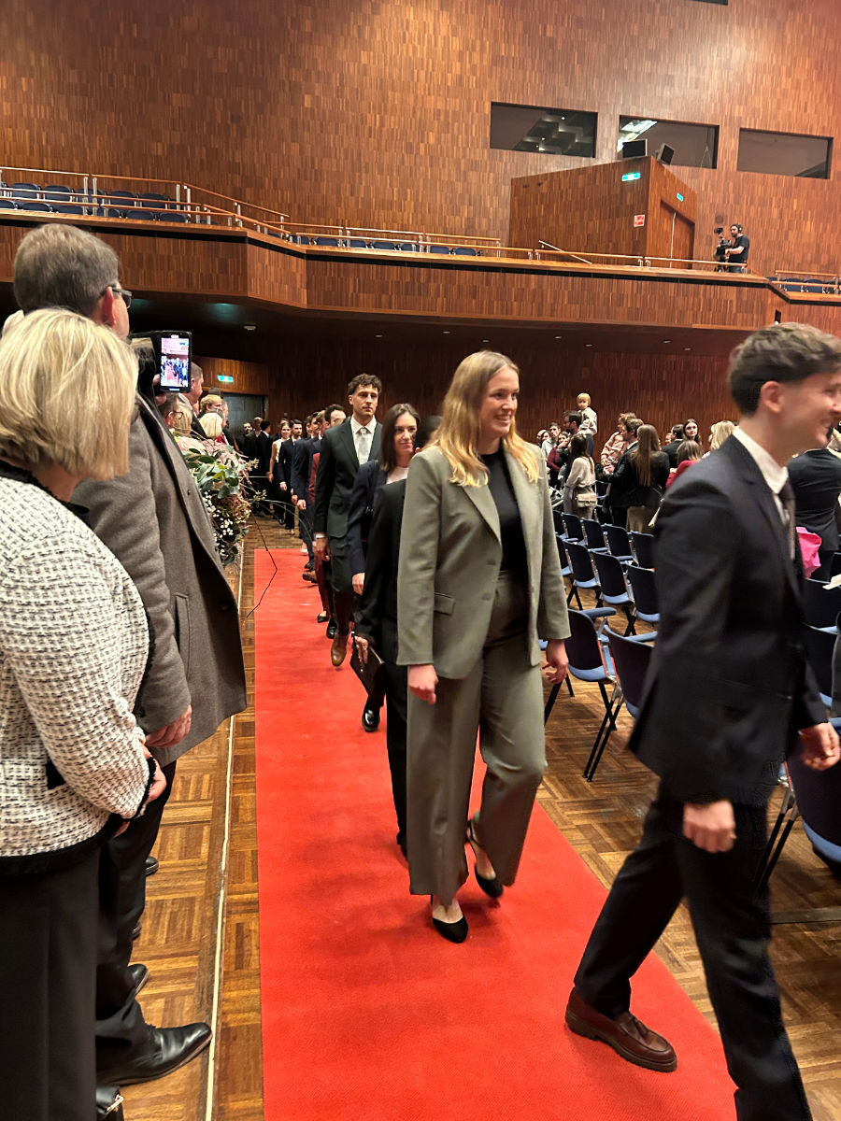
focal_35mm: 26
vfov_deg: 67.3
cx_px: 420
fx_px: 842
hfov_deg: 53.1
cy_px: 560
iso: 640
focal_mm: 5.7
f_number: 1.5
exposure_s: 1/33
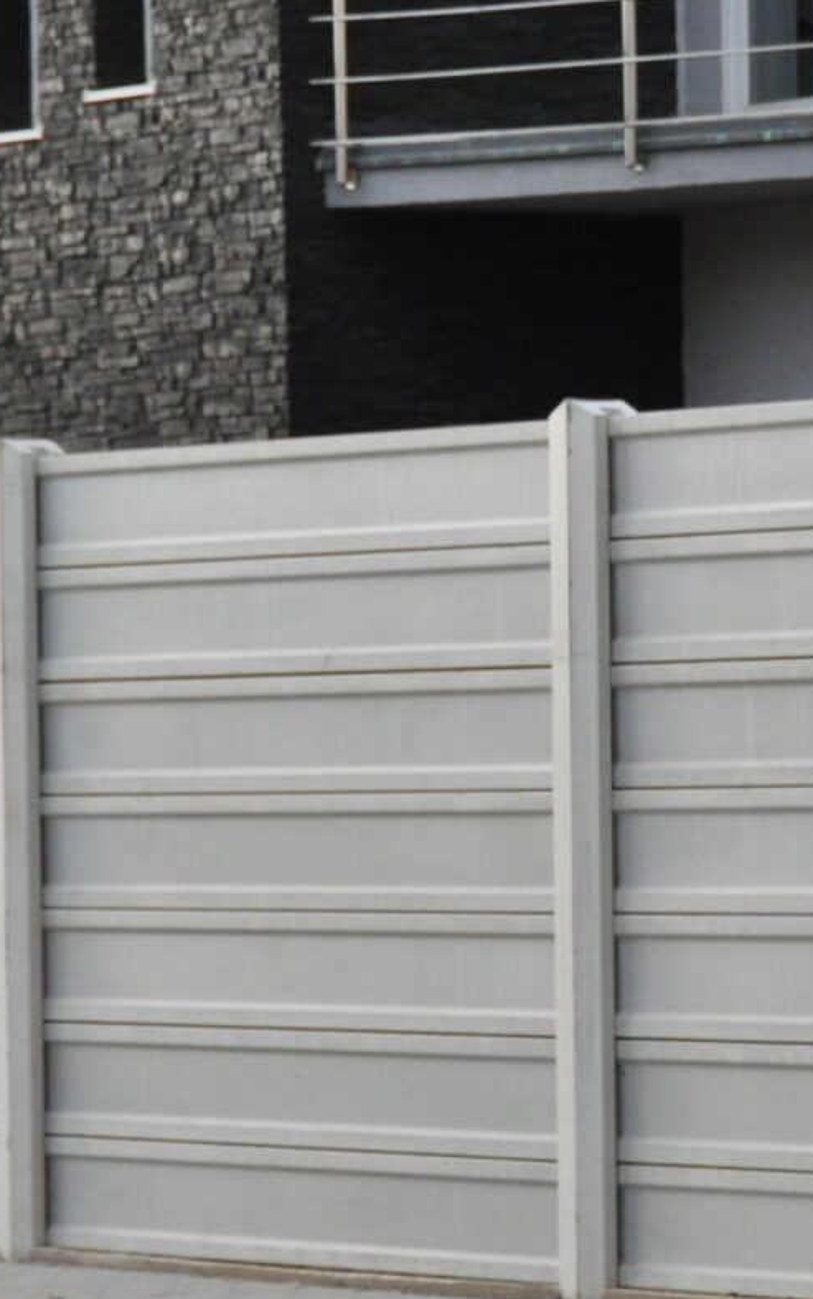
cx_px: 480
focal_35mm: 248
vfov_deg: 8.5
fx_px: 8785
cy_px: 607
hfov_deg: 5.3
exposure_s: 1/1000
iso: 800
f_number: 4.8
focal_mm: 50
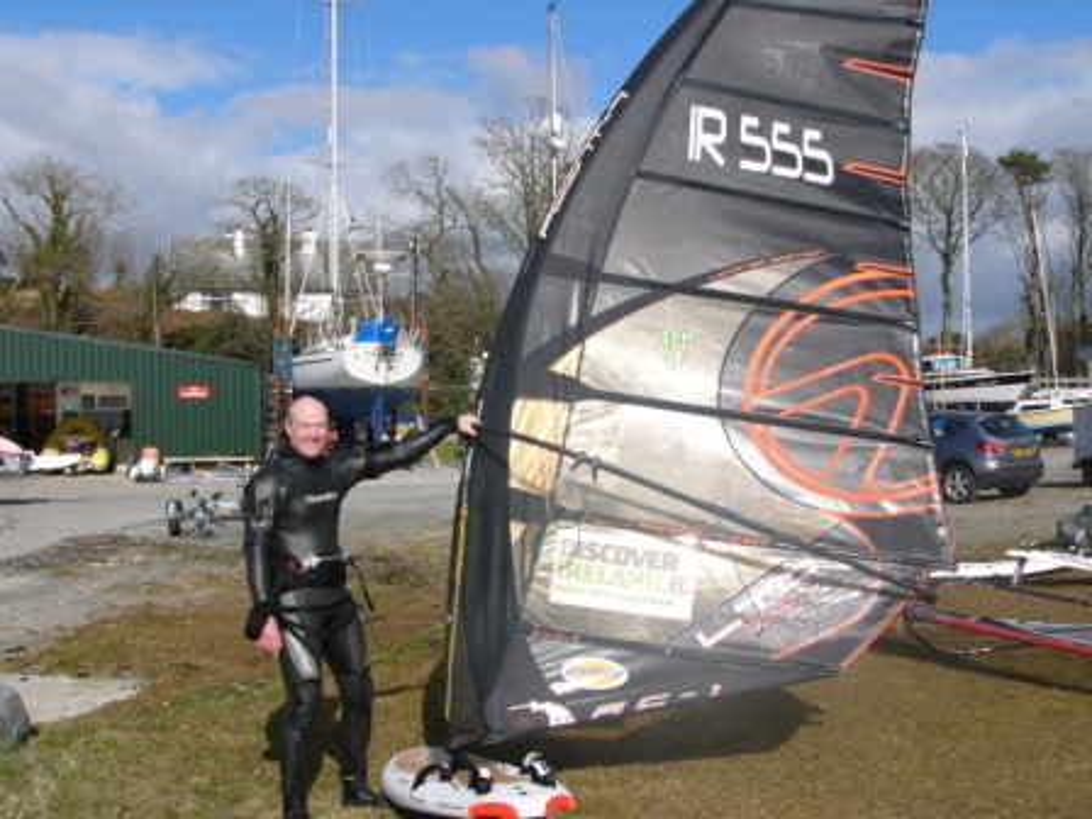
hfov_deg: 43.9
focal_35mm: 43
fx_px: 1356
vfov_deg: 33.6
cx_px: 546
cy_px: 410
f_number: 5.6
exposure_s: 1/500
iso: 50
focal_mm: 7.1
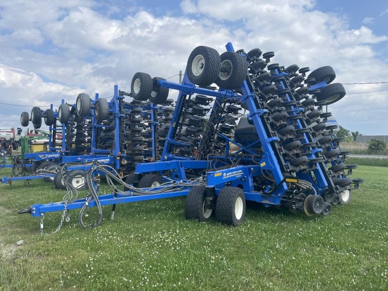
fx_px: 291
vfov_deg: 53.1
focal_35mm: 26
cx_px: 194
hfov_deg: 67.3
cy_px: 146
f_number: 1.6
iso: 32
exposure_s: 1/3125
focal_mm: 4.2
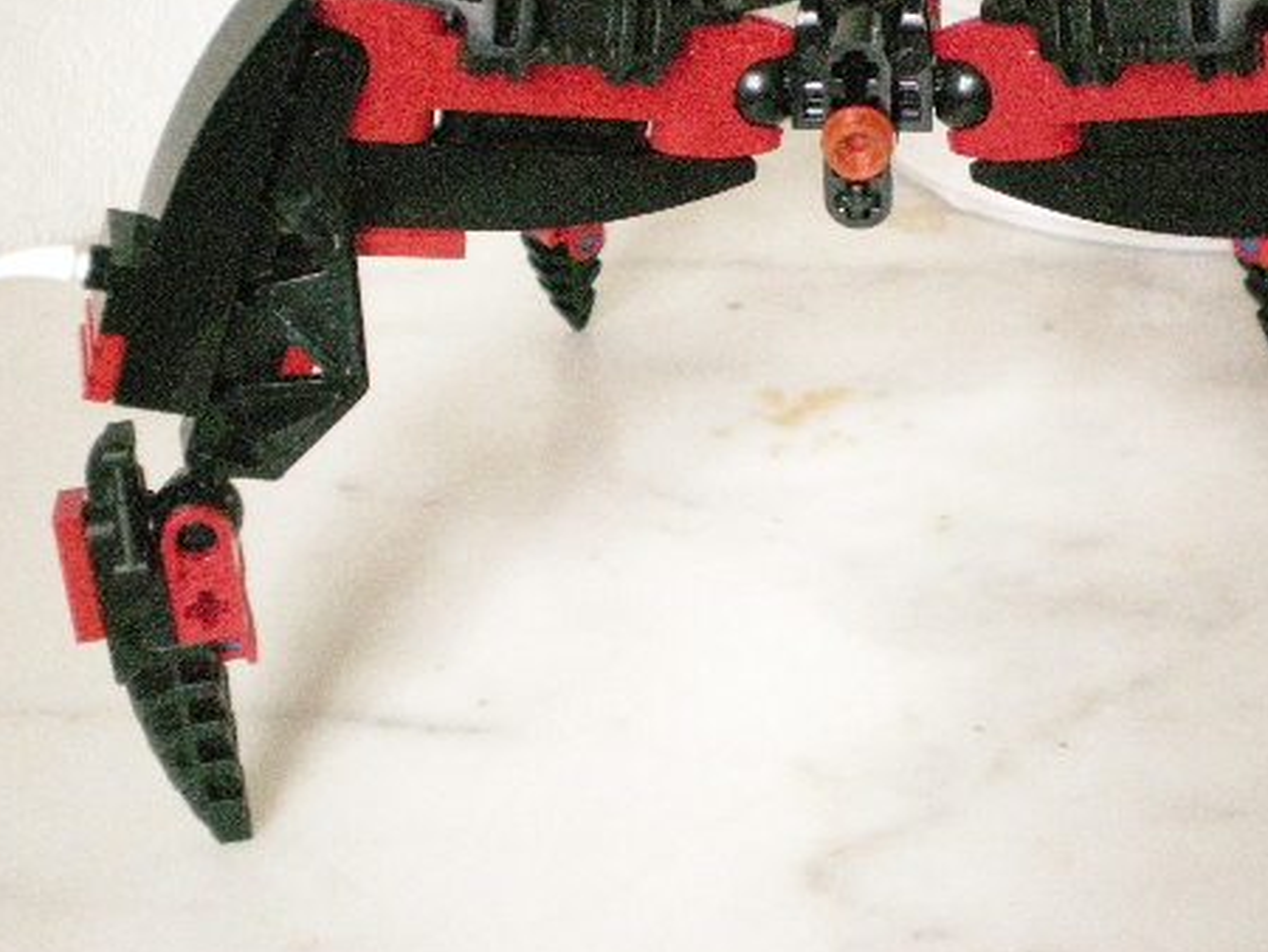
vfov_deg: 26.8
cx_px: 783
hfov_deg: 35.4
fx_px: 1979
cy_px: 290
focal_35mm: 54
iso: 1000
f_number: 3.1
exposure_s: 1/83.5
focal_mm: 6.3
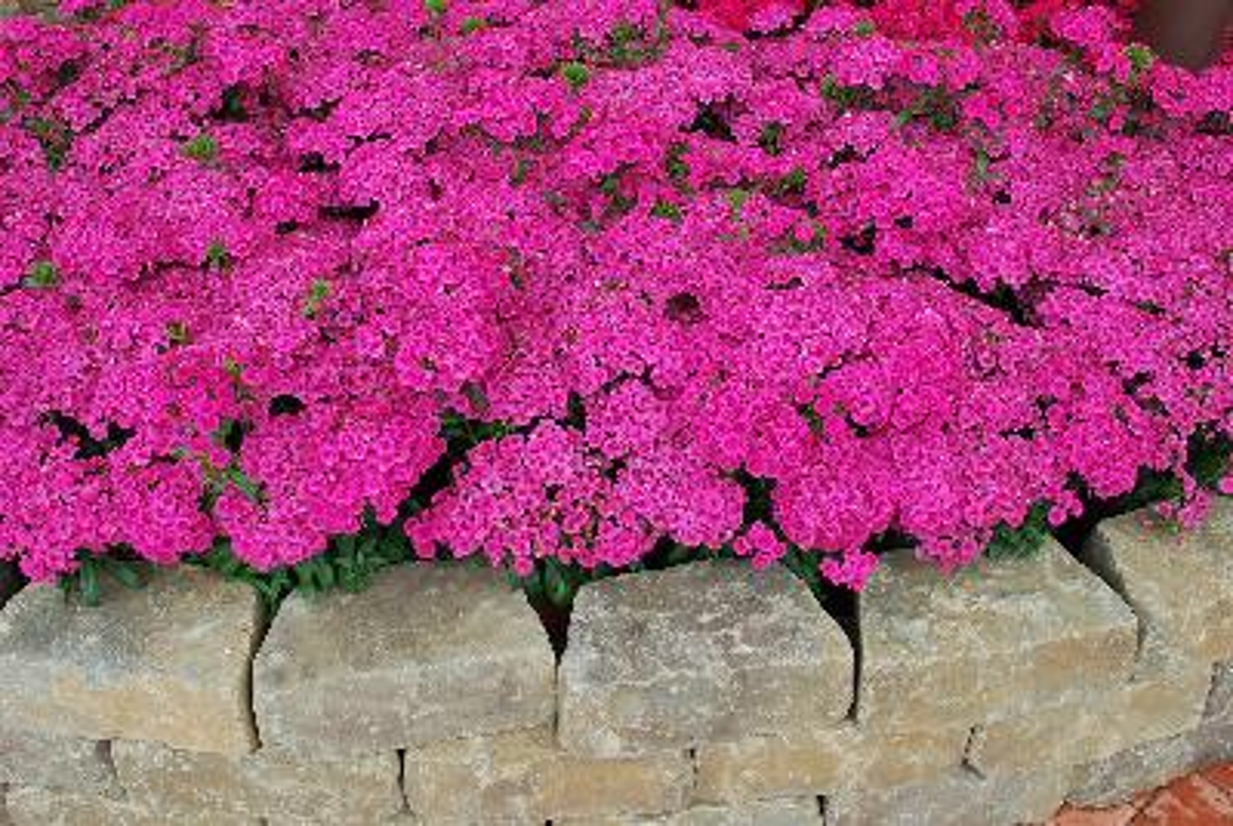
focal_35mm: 33
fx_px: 1132
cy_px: 413
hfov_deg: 57.2
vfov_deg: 40.1
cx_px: 616
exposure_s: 1/60
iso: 125
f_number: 8
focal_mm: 22
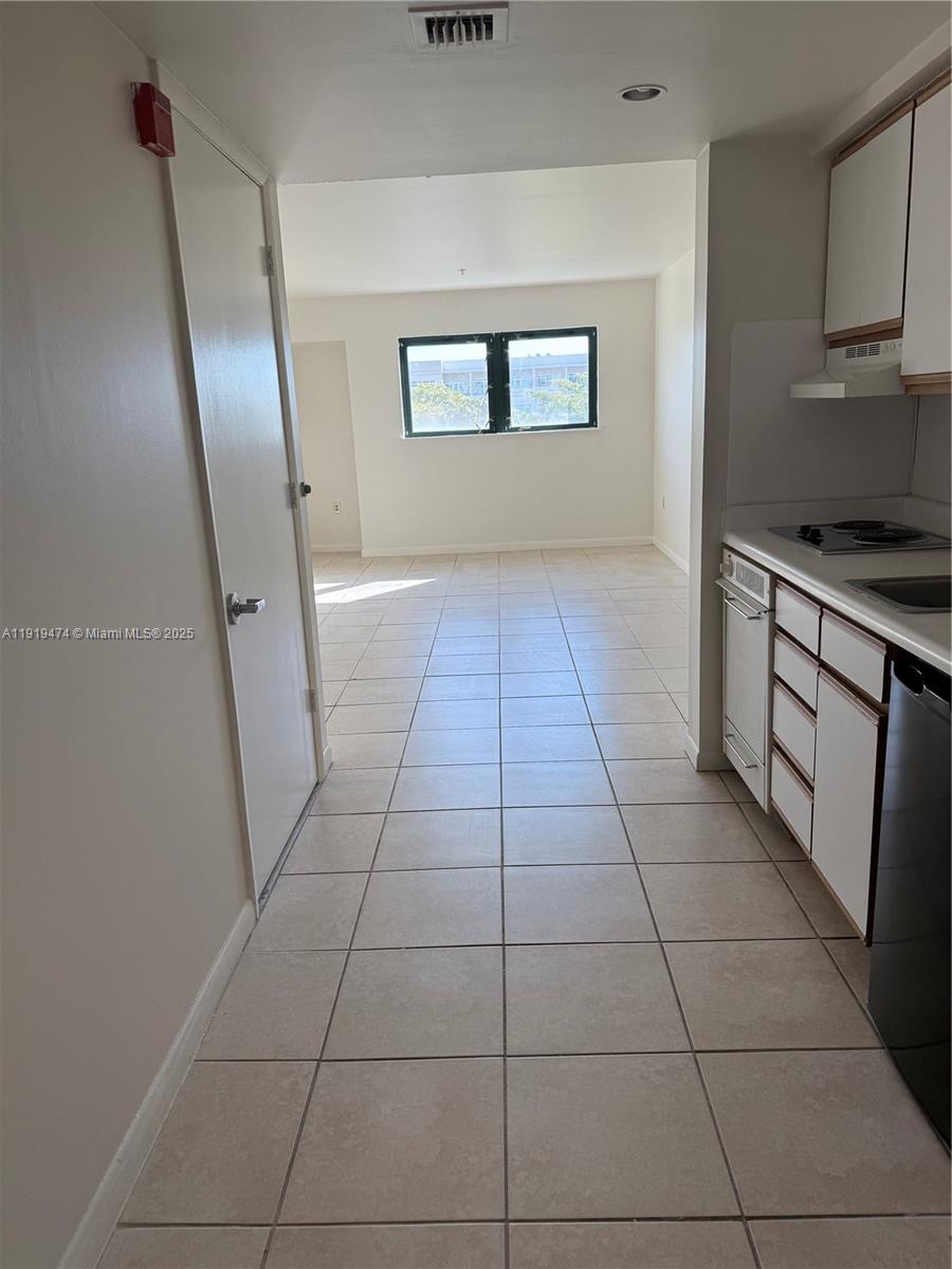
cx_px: 476
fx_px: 880
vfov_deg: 71.6
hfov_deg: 56.8
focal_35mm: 24
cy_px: 634
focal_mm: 6.76
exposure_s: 1/299
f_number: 1.78
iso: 80
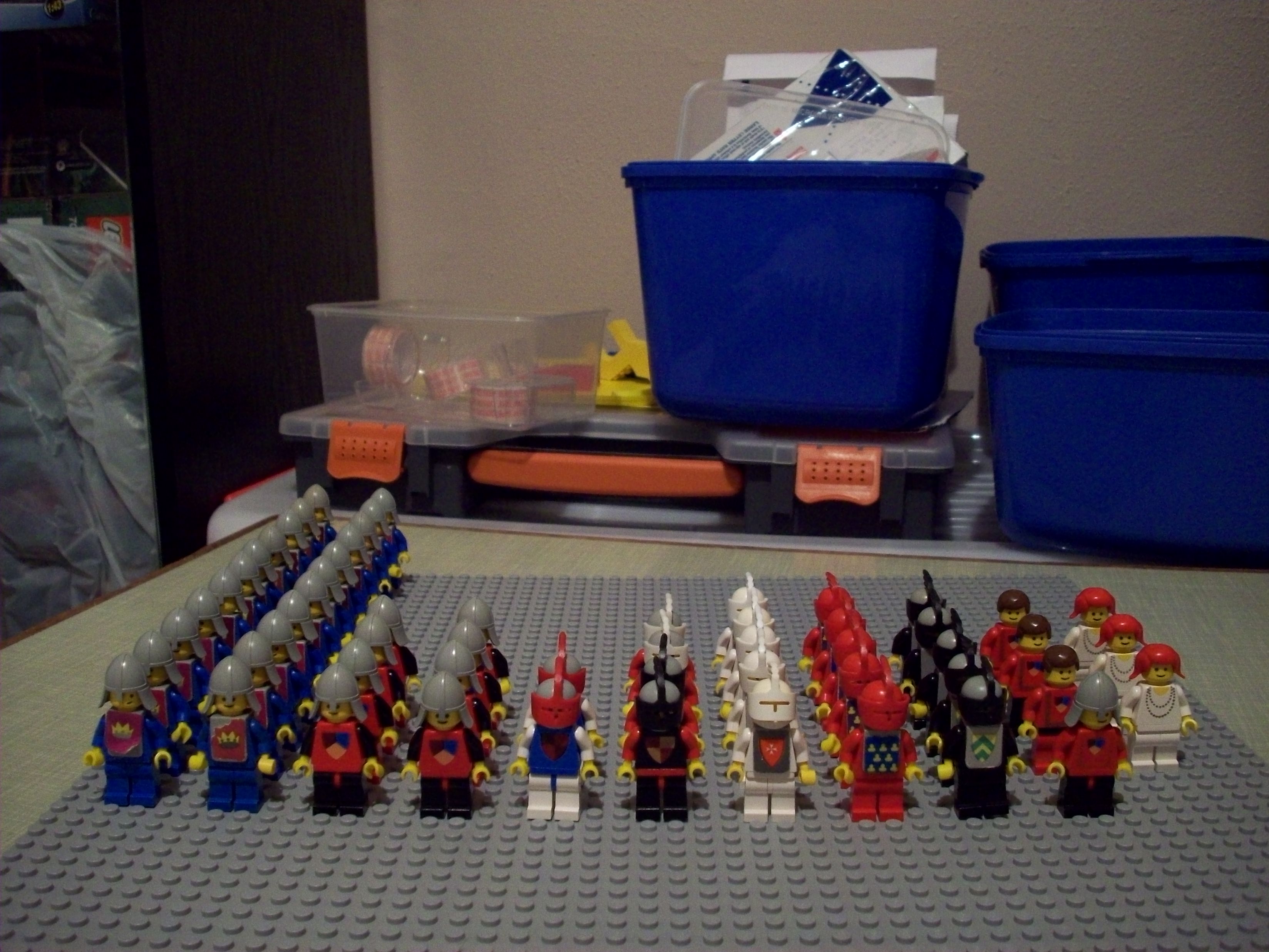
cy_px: 476
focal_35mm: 37
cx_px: 634
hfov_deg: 50.1
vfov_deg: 38.7
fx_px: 1356
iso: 200
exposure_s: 1/8
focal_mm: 6.2
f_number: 2.8
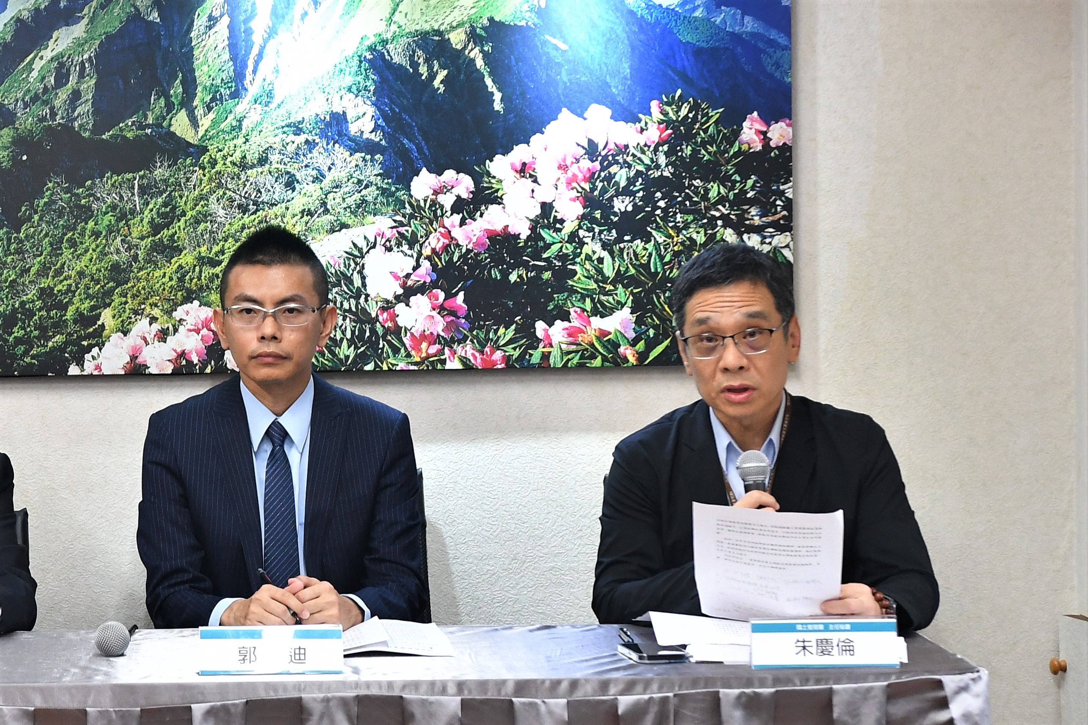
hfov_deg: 37.9
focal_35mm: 52
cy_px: 362
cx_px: 544
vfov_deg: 25.7
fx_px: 1586
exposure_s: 1/125
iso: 800
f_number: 2.8
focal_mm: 35
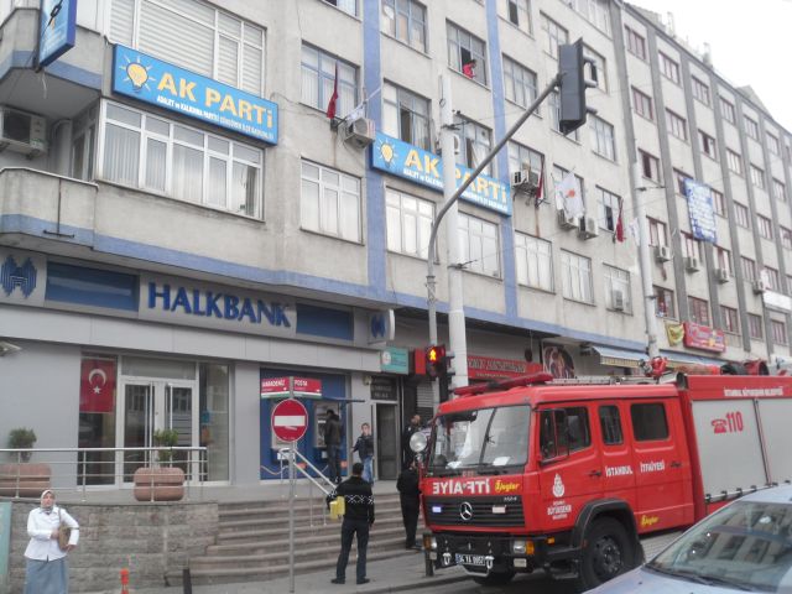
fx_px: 778
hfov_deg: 54.0
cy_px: 297
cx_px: 396
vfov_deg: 41.8
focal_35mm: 34
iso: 100
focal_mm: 6
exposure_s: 1/45
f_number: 2.8
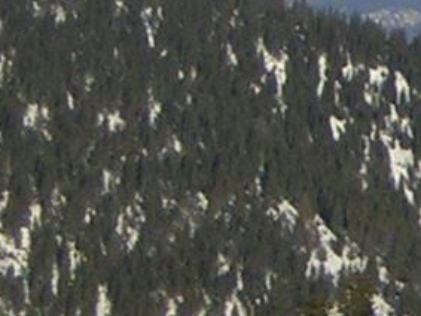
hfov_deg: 5.8
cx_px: 727
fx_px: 4085
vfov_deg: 4.4
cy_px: 355
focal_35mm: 336
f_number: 3.5
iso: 50
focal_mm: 8.6
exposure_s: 1/1261
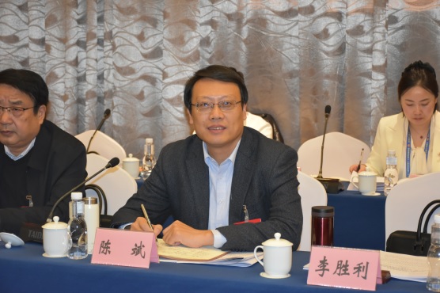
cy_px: 146
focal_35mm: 75
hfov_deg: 27.0
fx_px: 916
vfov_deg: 18.2
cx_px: 220
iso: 2800
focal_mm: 50
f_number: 4.8
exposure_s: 1/60
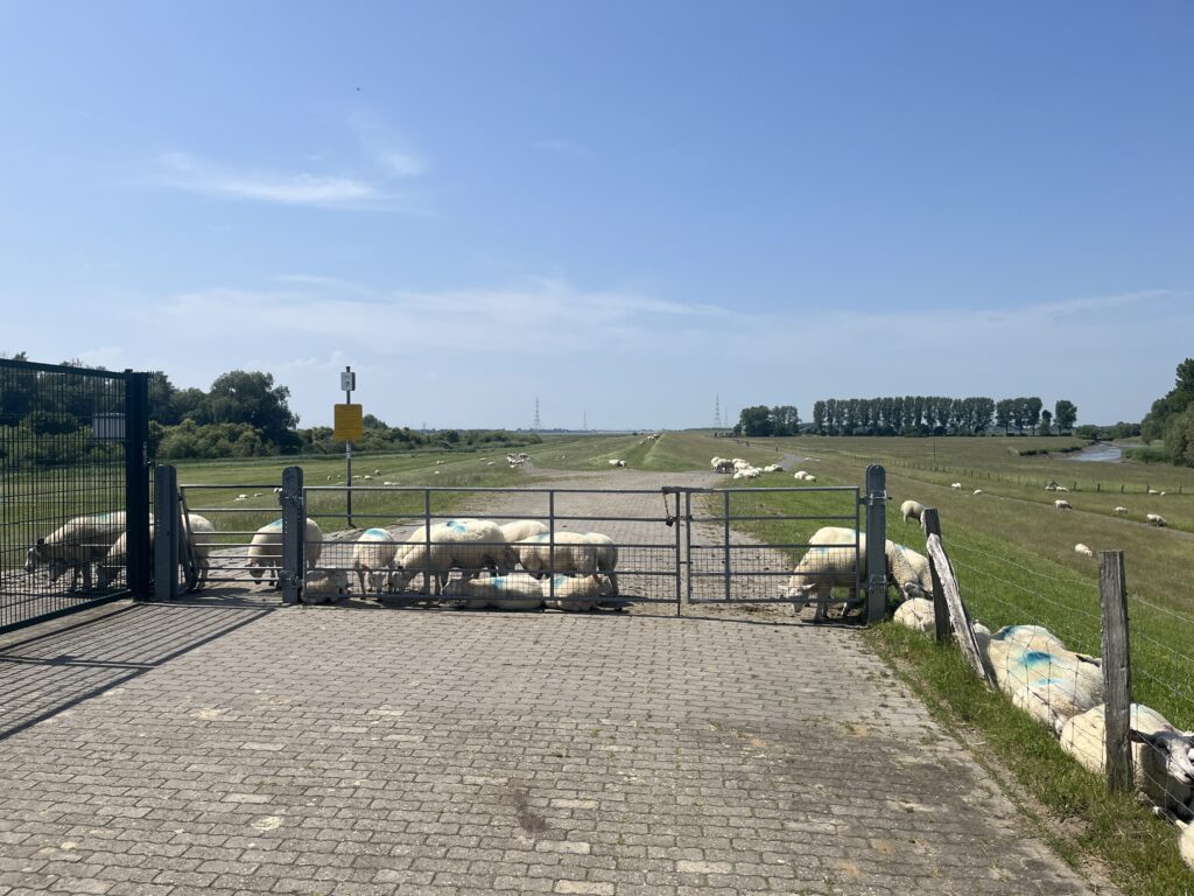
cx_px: 597
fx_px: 897
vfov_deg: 53.1
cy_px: 448
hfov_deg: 67.3
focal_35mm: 26
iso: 50
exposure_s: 1/5076
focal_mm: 5.1
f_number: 1.6
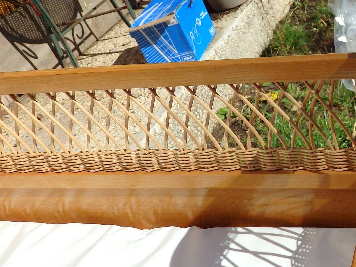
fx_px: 576
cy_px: 113
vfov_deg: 26.1
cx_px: 318
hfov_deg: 32.7
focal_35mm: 56
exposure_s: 1/200
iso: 125
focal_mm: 5.5
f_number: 9.4
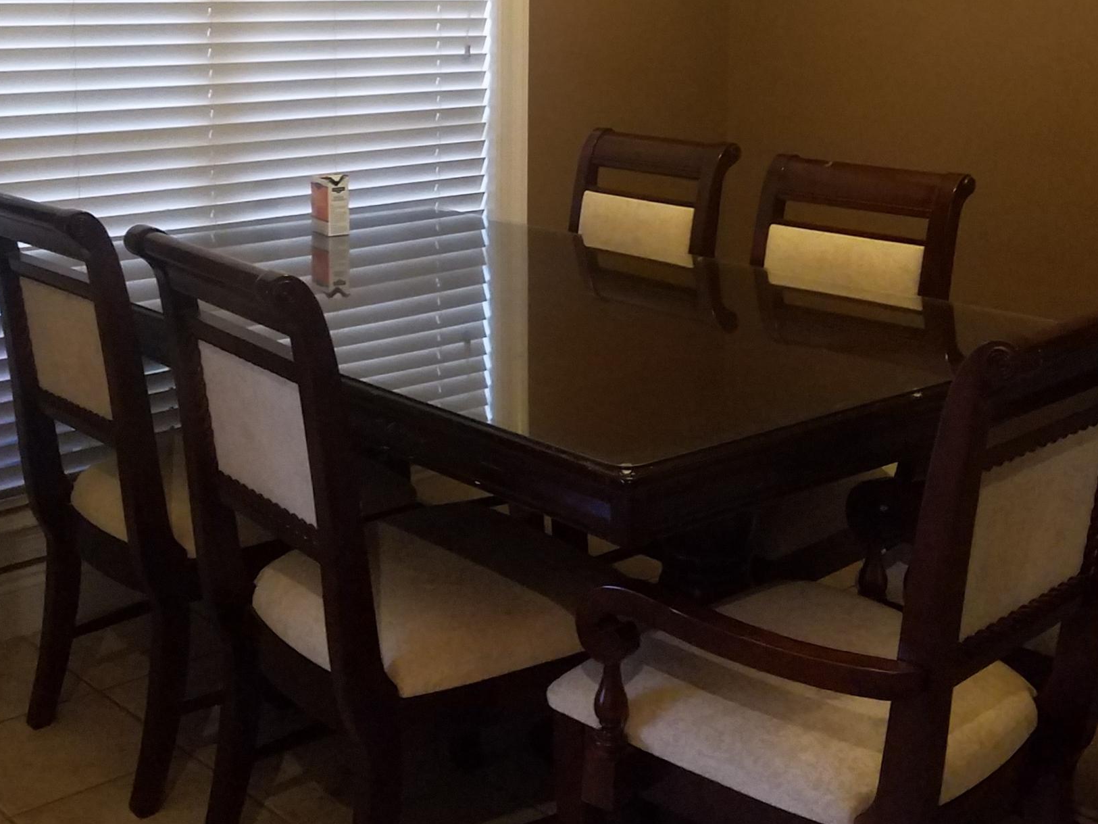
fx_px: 1523
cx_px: 509
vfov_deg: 29.2
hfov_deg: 39.6
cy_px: 99
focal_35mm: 48
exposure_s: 1/24
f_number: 1.7
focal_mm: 4.2
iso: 400
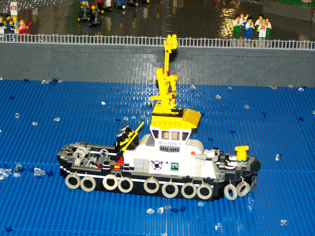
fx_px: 956
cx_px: 158
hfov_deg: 18.7
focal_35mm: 105
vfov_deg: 14.1
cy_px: 118
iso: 160
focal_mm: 17.5
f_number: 3.2
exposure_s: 1/100
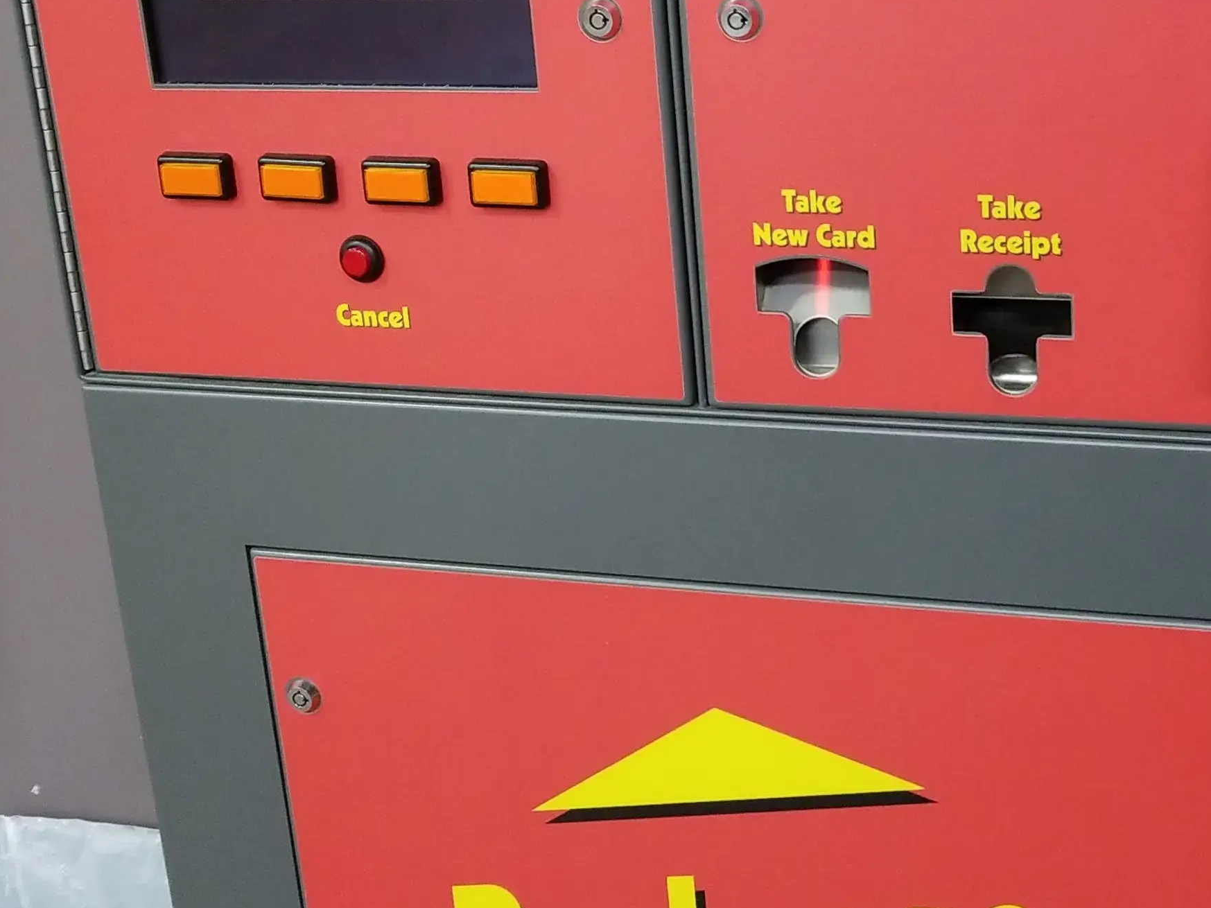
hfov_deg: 31.9
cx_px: 808
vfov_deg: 24.3
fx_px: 2099
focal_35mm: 60
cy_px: 308
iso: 160
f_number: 1.7
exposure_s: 1/24
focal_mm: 4.25
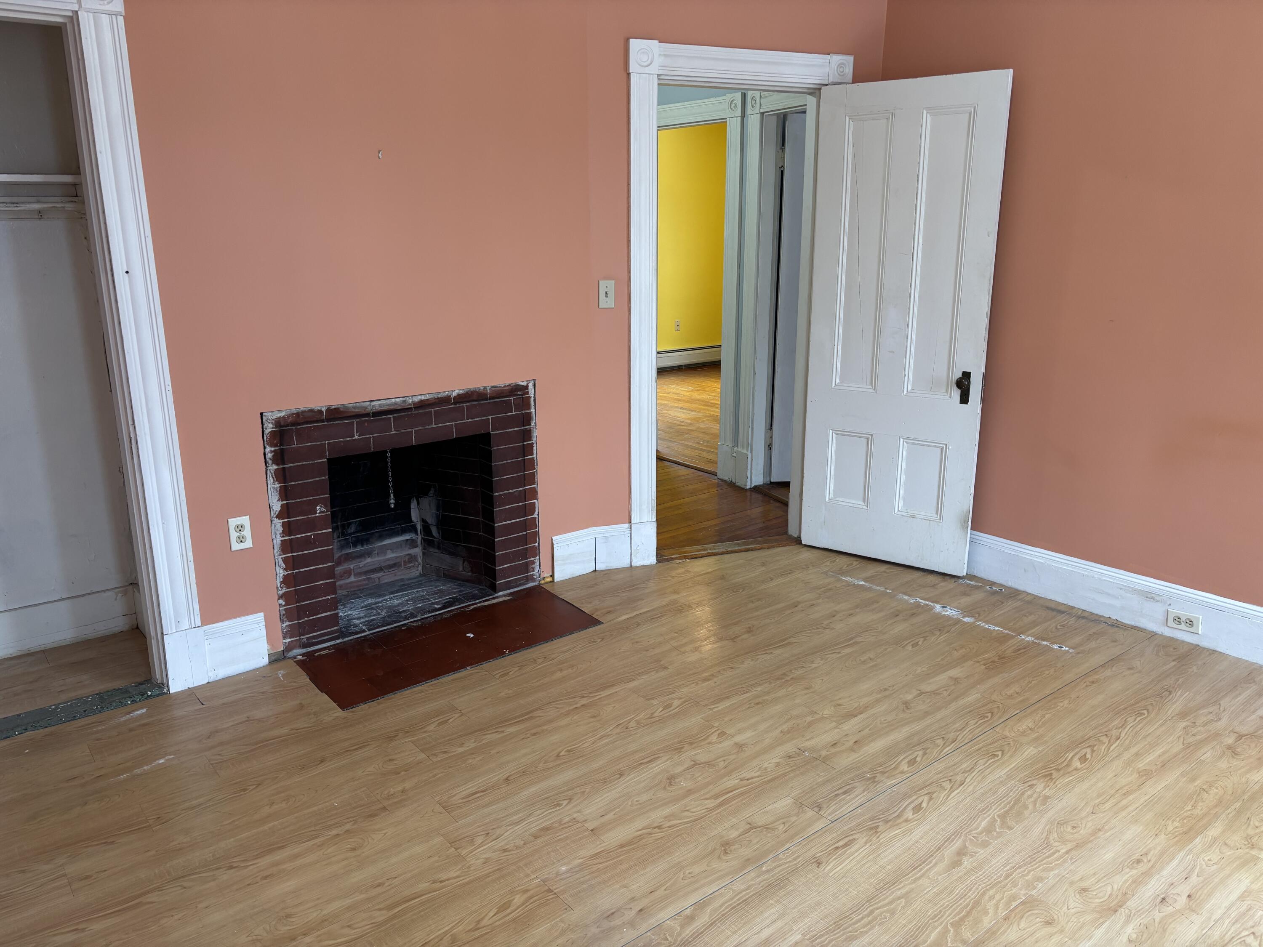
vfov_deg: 53.1
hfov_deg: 67.3
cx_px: 632
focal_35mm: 26
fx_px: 949
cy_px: 474
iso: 125
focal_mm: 5.96
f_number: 1.6
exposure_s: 1/60
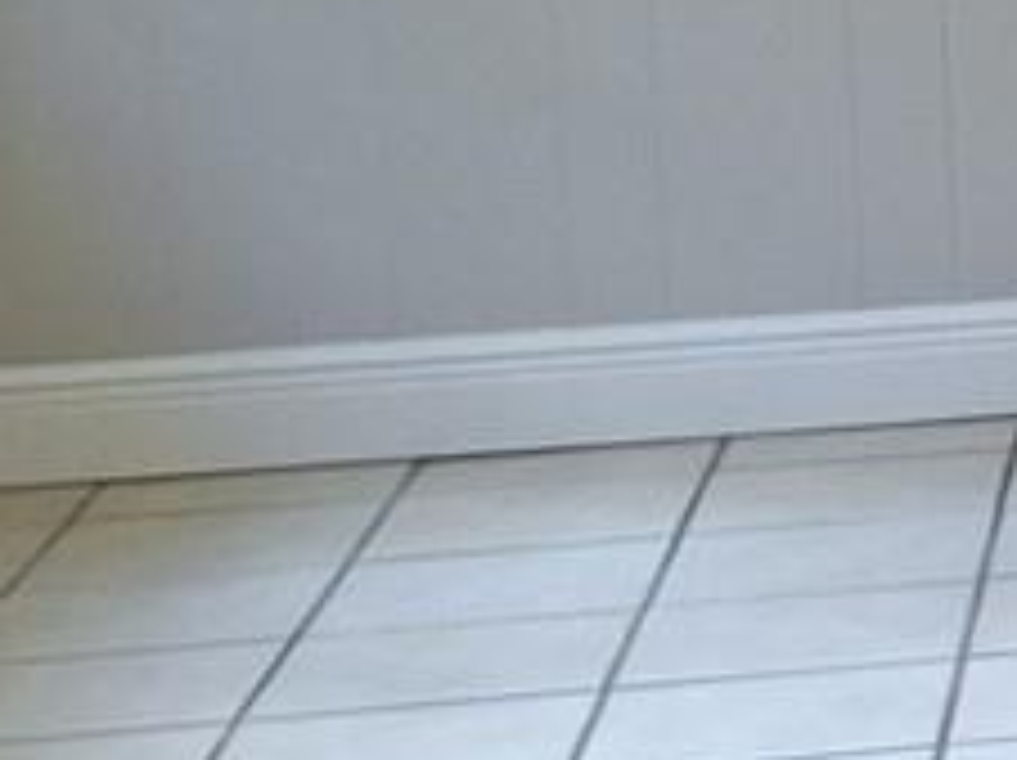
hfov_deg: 8.3
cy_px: -85
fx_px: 5195
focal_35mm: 177
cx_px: 3564
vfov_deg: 8.3
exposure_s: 1/100
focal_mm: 4.69
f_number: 1.8
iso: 160
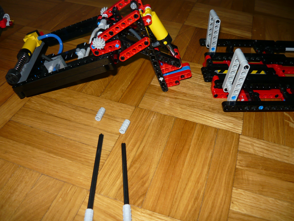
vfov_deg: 42.9
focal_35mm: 33
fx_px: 280
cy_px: 110
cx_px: 147
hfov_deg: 55.4
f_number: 2.8
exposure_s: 1/30
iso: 100
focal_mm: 5.5
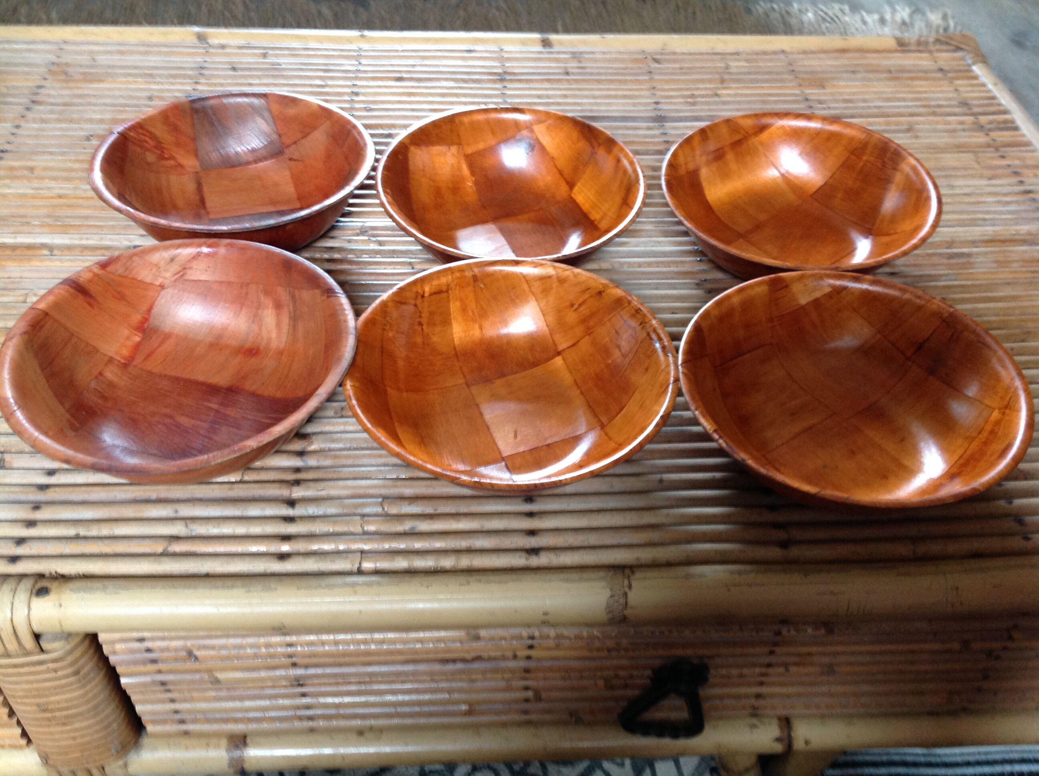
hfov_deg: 52.7
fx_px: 1049
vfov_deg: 40.6
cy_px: 388
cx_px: 520
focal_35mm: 35
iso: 160
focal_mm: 4.28
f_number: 2.4
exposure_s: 1/15
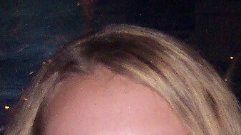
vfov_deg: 4.8
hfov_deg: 8.3
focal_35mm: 249
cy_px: 285
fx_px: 1591
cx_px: 434
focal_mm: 8
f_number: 2.8
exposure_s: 1/30
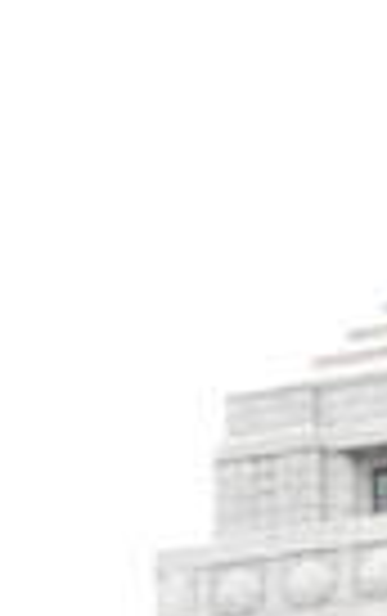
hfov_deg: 6.4
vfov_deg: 9.2
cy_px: 1452
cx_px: 374
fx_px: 3449
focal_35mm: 205
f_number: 18
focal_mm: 18
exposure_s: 1/250
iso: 2500
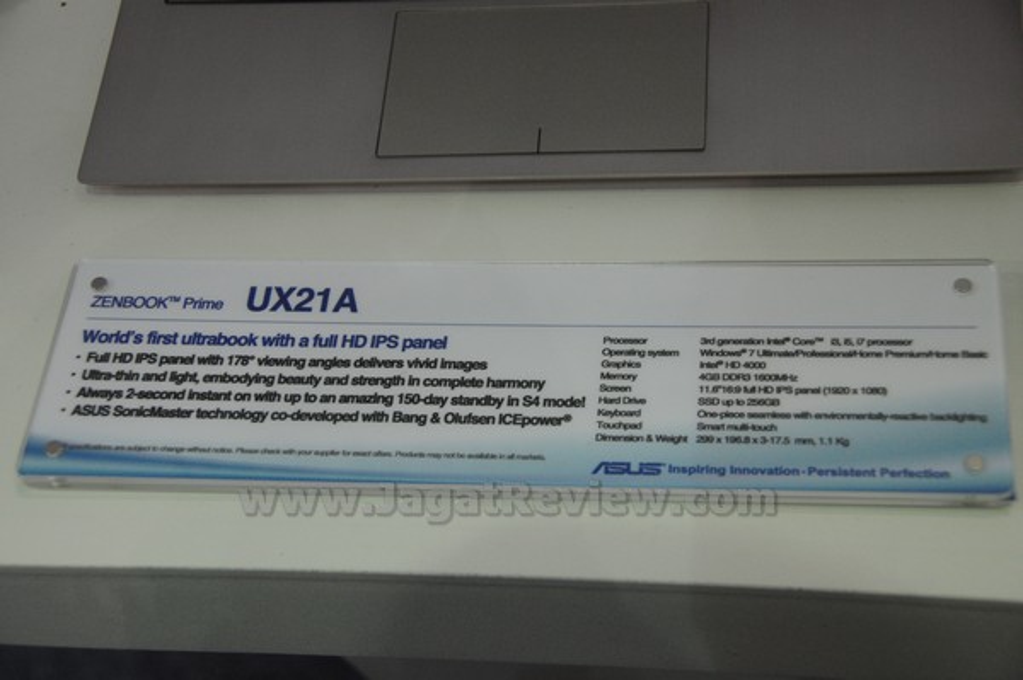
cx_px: 512
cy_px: 340
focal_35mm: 66
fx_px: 1874
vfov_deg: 20.6
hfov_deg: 30.5
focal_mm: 44
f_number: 4.5
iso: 1000
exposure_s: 1/320
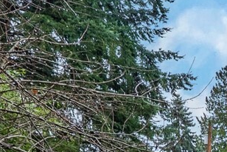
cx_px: 490
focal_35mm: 77
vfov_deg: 15.6
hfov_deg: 16.8
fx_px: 486
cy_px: 260
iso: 160
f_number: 7.1
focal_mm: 14
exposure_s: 1/30
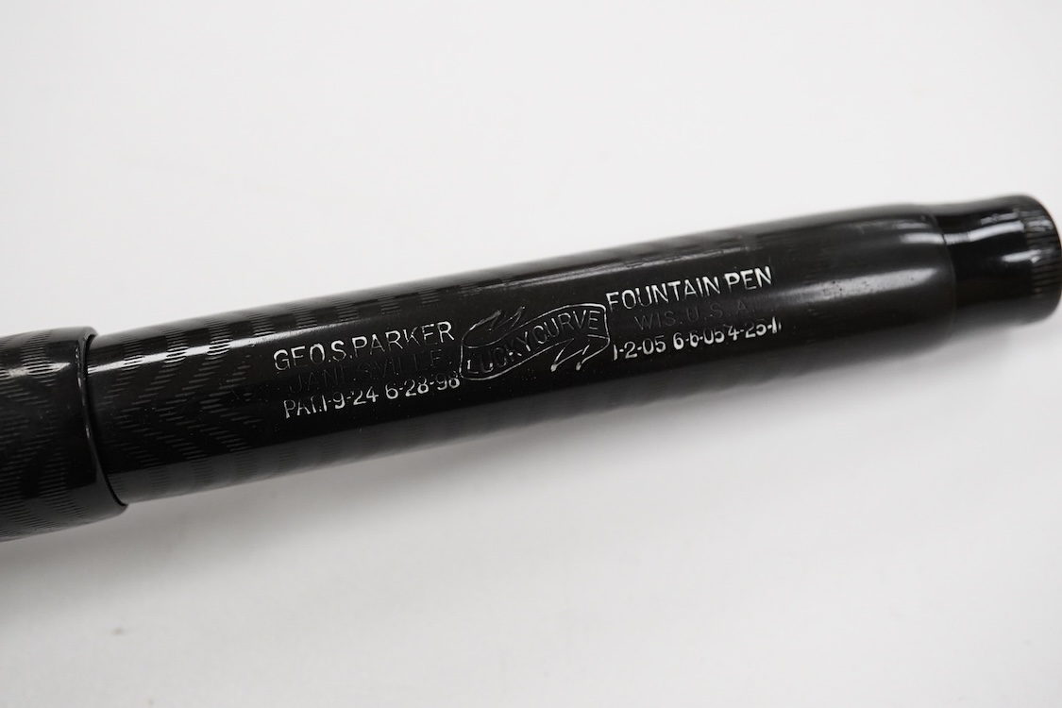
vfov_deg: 29.9
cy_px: 354
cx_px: 531
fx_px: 1327
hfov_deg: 43.6
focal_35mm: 45
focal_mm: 30
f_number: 10
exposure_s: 1/200
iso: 2500
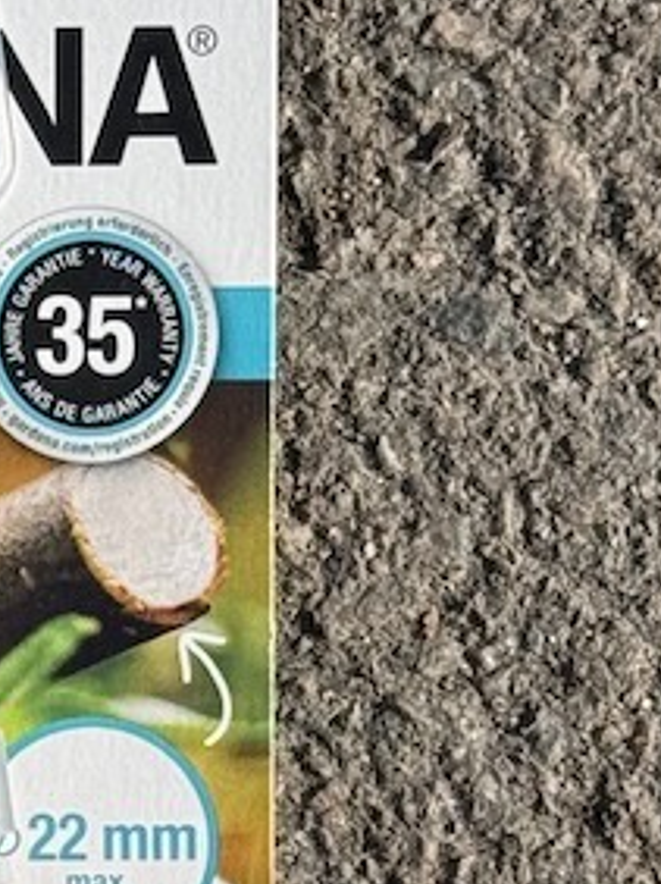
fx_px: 5788
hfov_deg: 6.5
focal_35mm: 227
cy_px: 1127
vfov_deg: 8.6
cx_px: -338
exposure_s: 1/3704
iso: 100
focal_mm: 6.76
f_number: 1.78
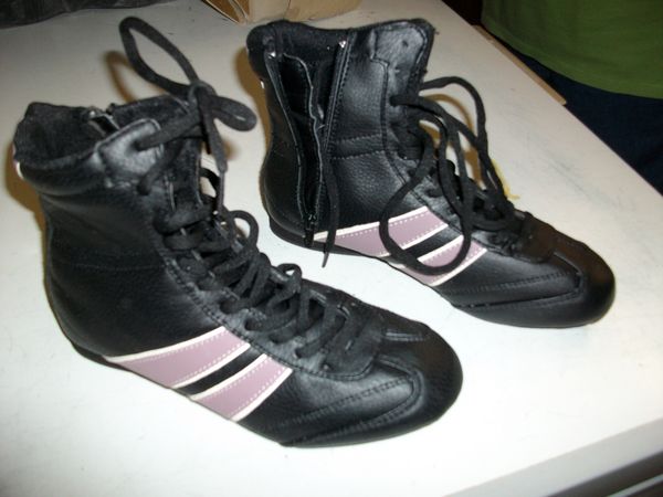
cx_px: 332
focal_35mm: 32
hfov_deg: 56.8
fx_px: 613
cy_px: 248
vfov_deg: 44.2
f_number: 2.9
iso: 125
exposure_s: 1/40
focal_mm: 5.7
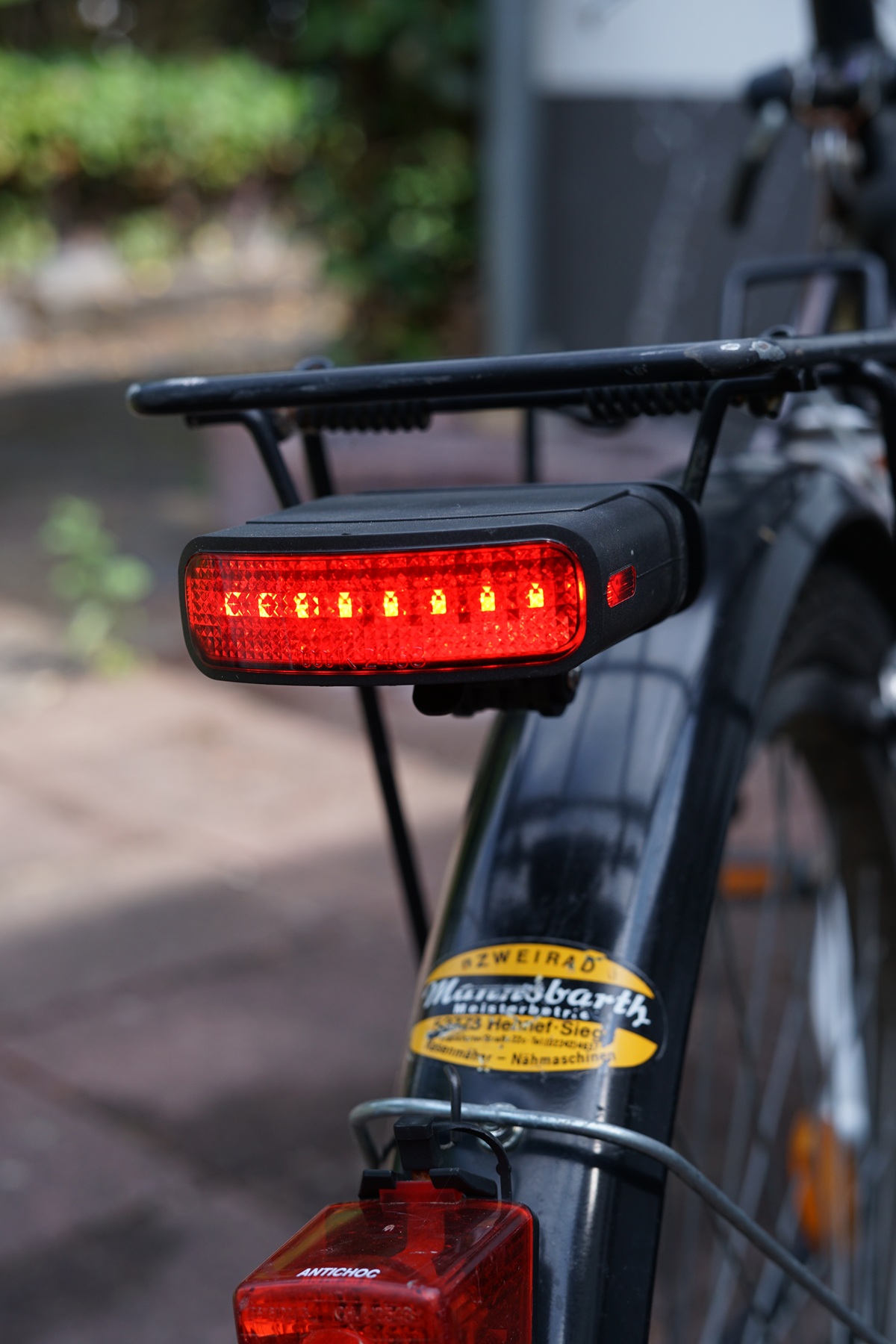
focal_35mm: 50
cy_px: 672
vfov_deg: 39.6
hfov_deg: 27.0
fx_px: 1867
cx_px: 448
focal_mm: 50
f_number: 6.3
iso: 200
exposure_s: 1/200
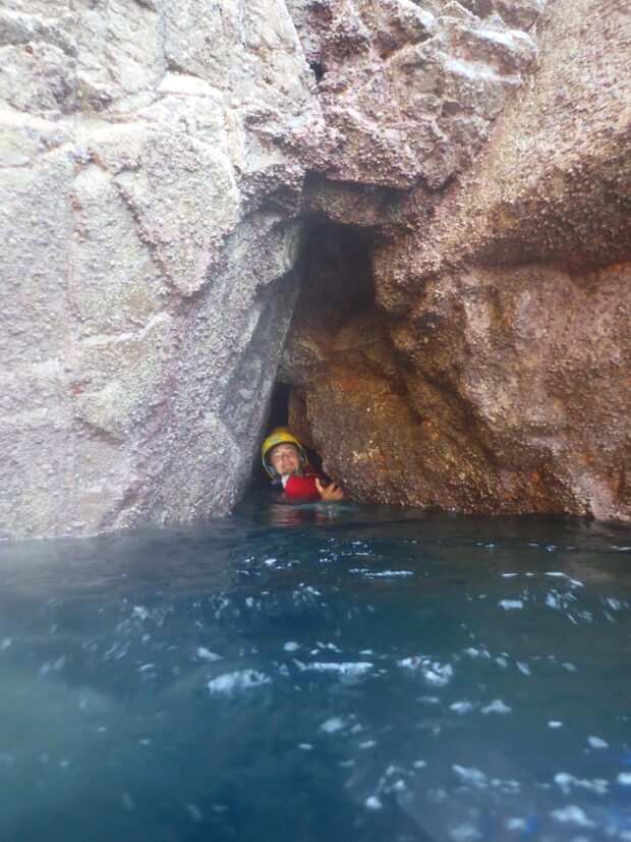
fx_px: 608
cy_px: 421
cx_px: 316
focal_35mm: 25
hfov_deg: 54.9
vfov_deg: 69.4
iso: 200
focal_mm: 4.5
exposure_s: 1/40
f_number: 2
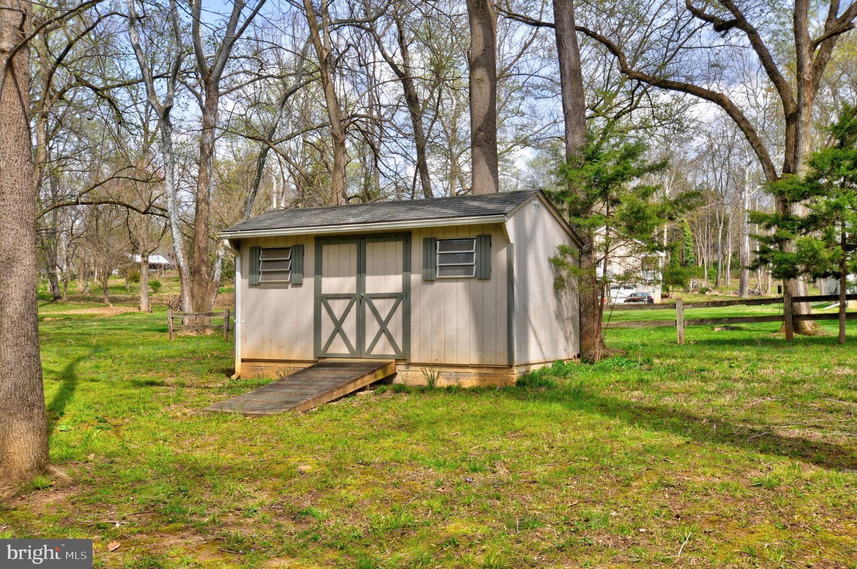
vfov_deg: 36.8
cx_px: 428
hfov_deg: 53.2
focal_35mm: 36
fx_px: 856
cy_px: 284
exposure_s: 1/400
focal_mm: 24
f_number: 11
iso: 400
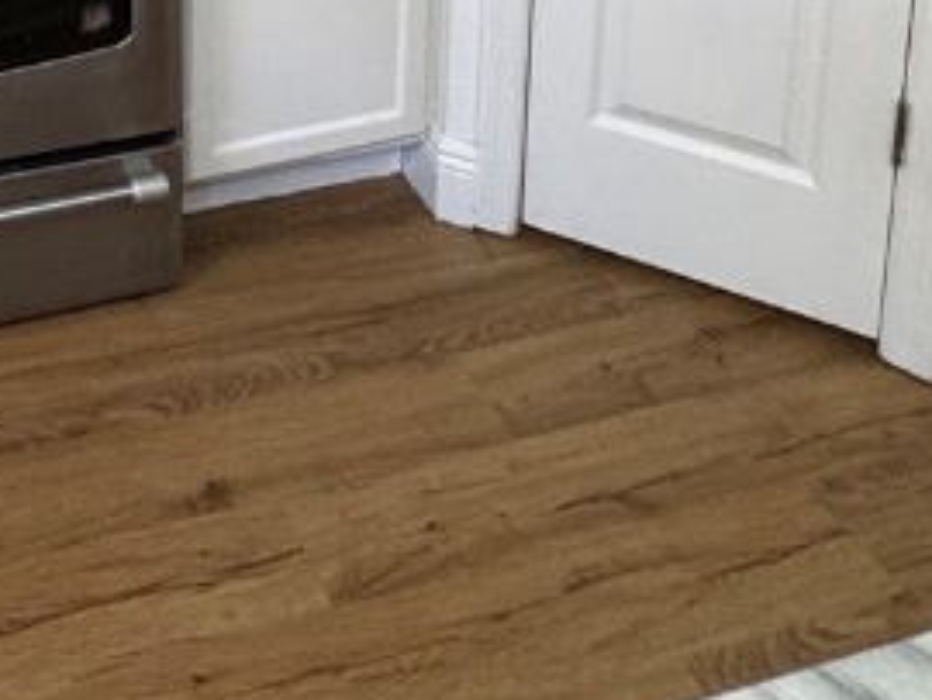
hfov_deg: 32.8
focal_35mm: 53
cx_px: -24
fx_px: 1428
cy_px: -531
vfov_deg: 20.4
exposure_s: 1/60
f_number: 2.2
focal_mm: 2.22
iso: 250
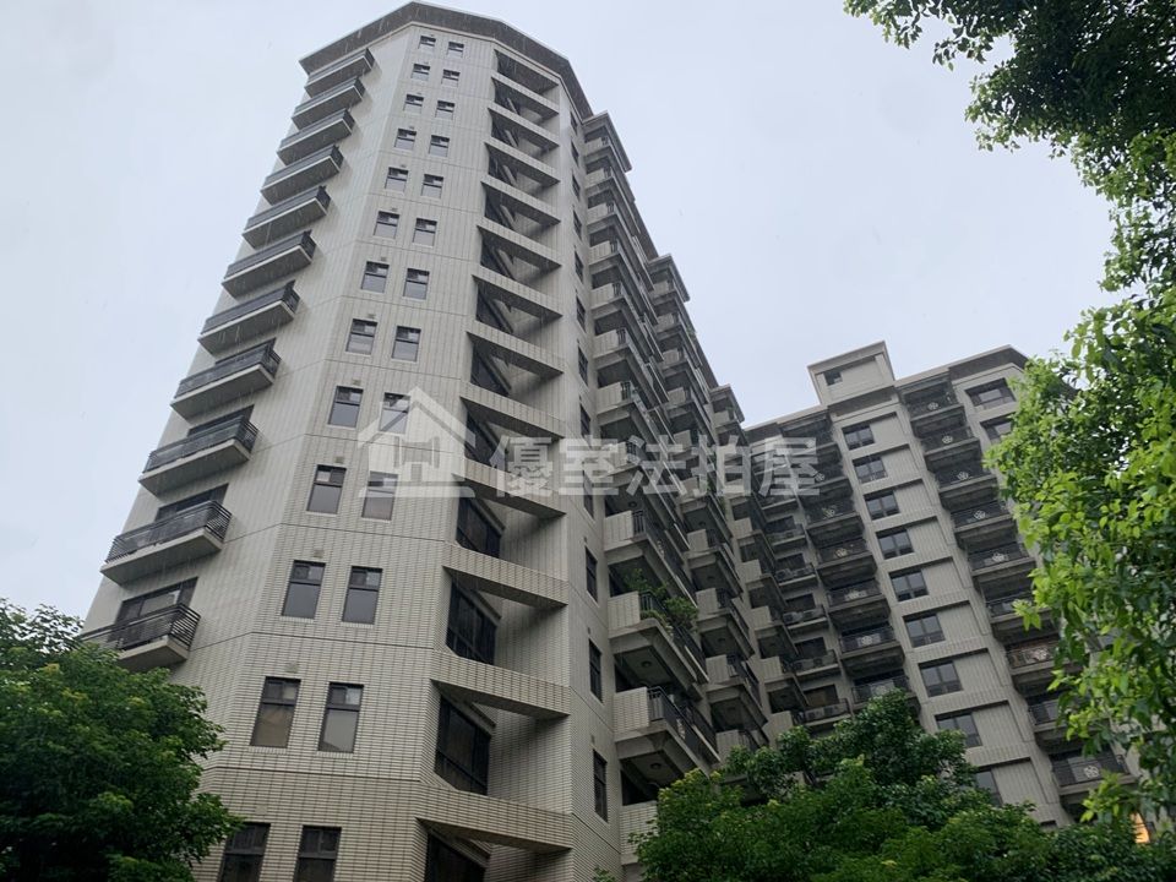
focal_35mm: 26
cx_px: 588
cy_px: 441
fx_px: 883
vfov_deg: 53.1
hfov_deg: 67.3
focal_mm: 4.25
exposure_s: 1/121
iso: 32
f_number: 1.8
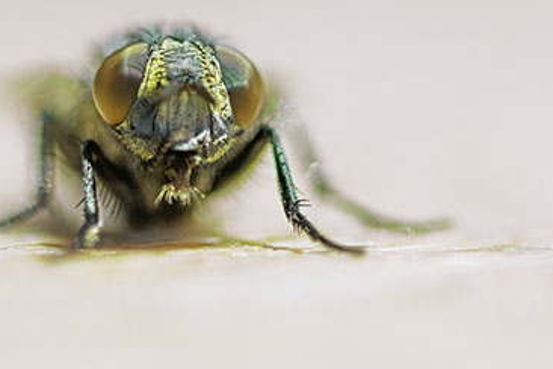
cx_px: 180
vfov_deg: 4.8
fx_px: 4408
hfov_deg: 7.2
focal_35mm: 287
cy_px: 152
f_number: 9.5
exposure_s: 1/800
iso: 220
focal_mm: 210
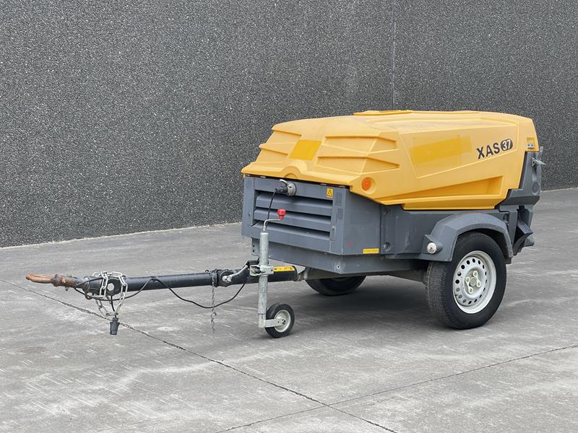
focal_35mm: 64
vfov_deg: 22.9
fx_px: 1069
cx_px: 289
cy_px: 216
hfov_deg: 30.3
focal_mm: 7.5
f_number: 2.2
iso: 20
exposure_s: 1/306
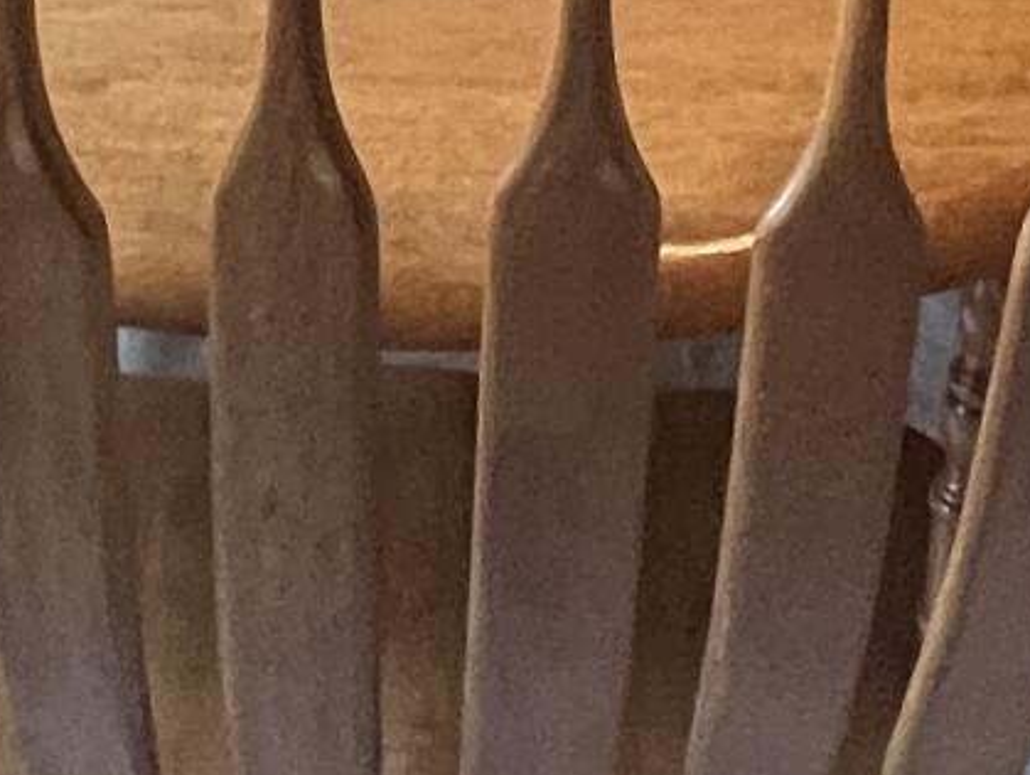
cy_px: -1496
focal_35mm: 93
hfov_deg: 21.0
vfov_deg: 11.0
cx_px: 307
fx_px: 2770
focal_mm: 1.57
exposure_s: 1/60
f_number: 1.8
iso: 400
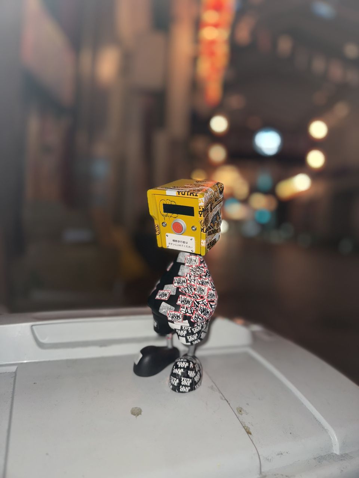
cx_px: 180
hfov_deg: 56.8
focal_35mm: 24
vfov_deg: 71.6
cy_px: 239
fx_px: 332
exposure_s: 1/9
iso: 50
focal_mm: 6.76
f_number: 1.78
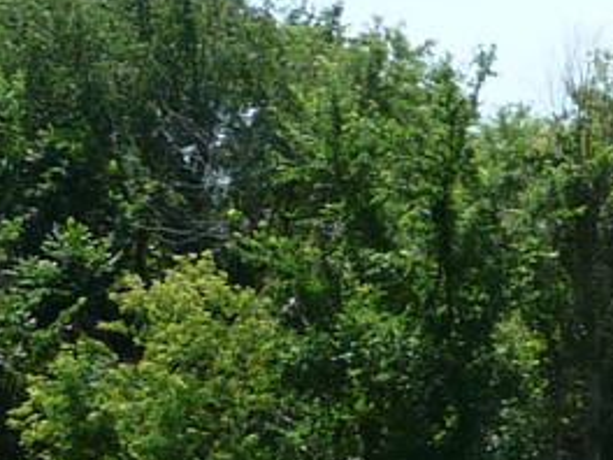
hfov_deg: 9.9
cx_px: 1558
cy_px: 602
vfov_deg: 8.6
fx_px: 3010
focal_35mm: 170
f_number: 3.3
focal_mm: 4.7
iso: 100
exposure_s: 1/800
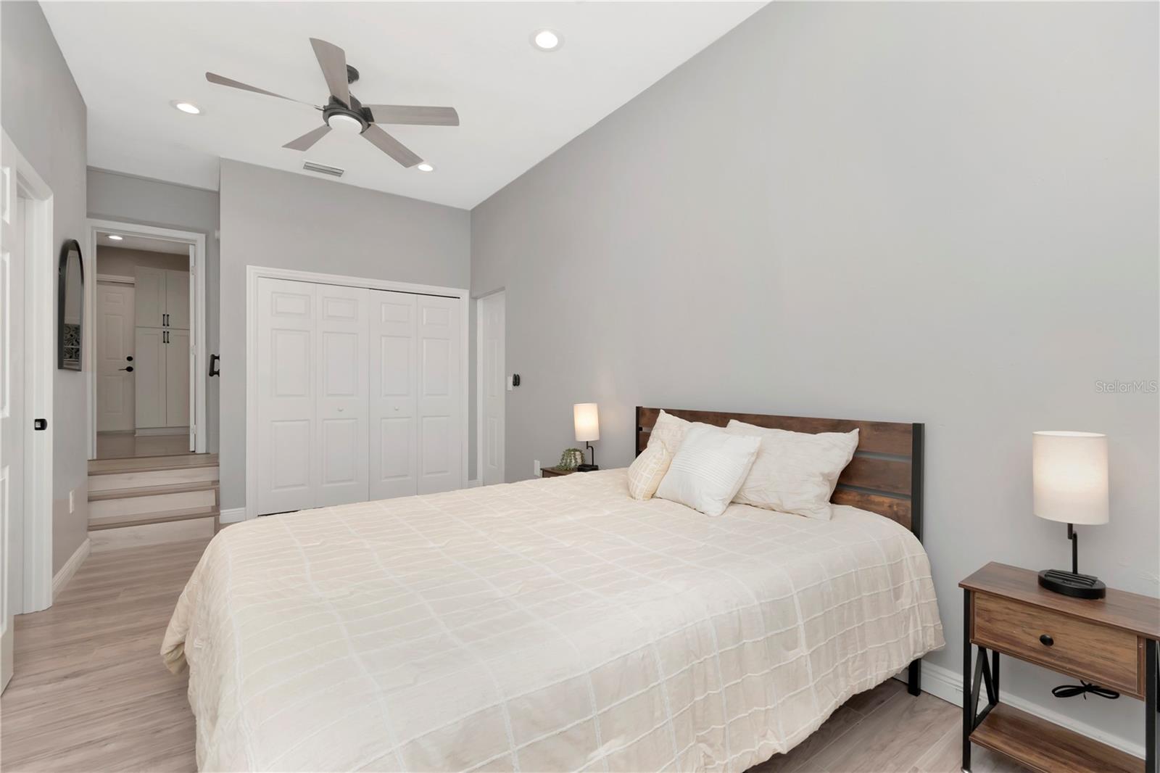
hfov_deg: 100.4
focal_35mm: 15
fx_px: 483
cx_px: 580
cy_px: 386
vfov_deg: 77.3
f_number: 8
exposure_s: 1/125
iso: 500
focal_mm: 10
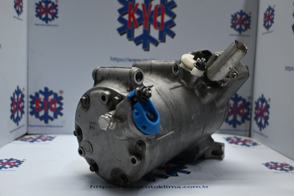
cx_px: 147
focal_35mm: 36
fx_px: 294
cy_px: 98
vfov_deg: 36.9
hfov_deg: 53.1
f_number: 4.2
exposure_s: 1/125
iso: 900
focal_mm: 24
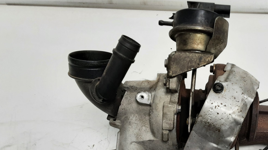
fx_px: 348
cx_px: 205
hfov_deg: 40.7
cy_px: 140
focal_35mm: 49
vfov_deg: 23.6
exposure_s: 1/50
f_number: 1.9
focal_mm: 2.91
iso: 50
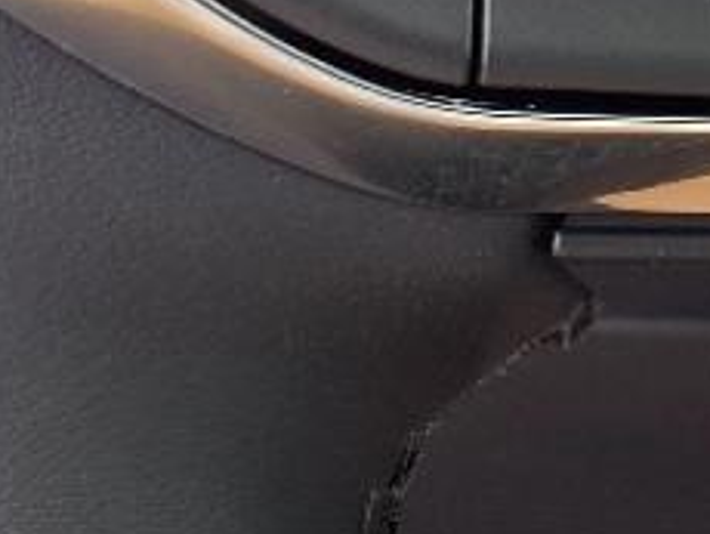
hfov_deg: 15.9
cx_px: 803
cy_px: -287
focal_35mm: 120
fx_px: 2464
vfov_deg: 11.8
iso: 40
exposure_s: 1/120
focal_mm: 3.58
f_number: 1.9
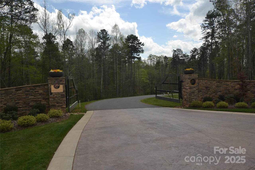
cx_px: 128
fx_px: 202
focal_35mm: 28
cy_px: 85
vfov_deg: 45.7
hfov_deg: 64.6
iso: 100
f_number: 9
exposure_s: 1/200
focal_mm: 19
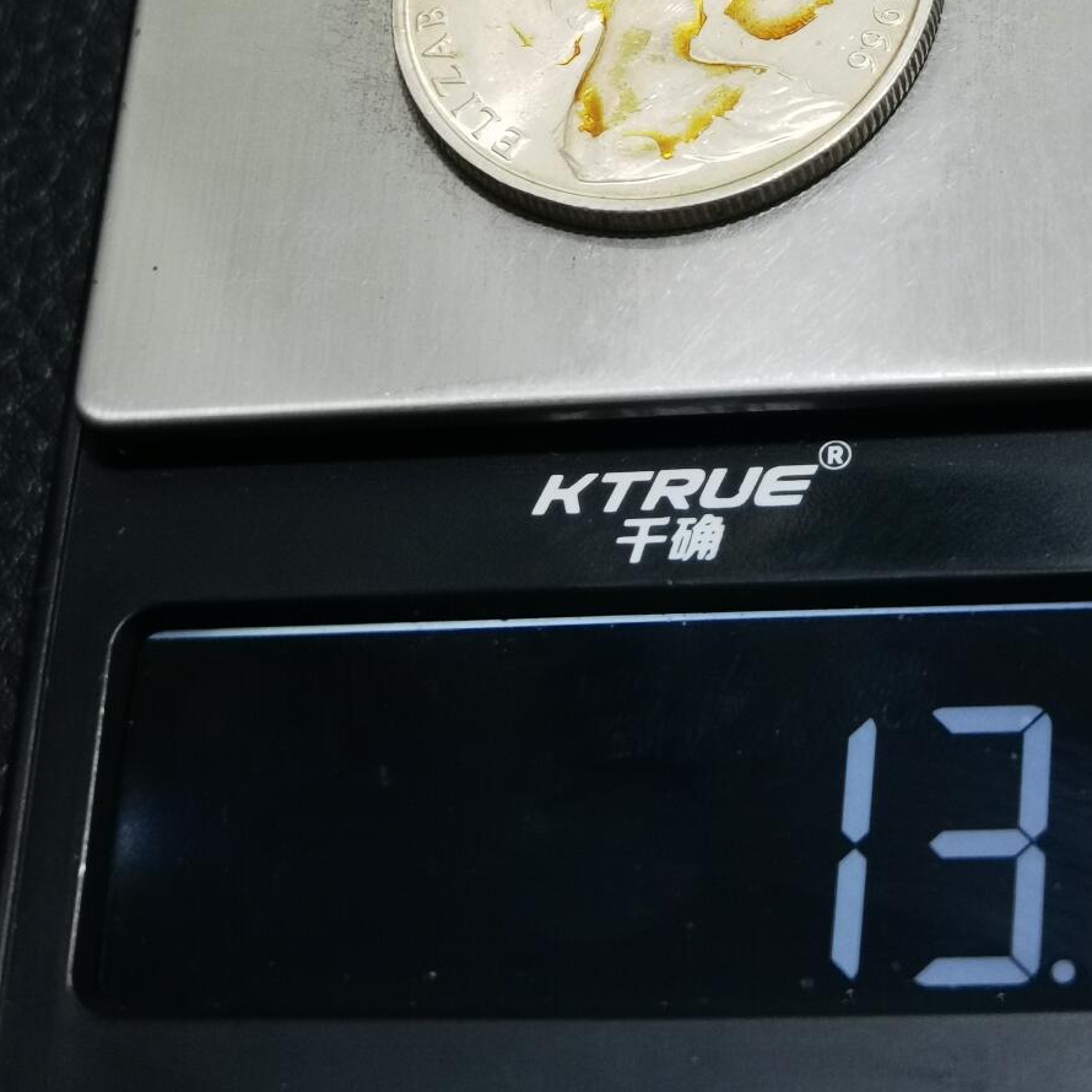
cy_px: -1
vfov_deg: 18.2
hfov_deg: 18.6
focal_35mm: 93
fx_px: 3319
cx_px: 696
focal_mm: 6.67
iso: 125
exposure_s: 1/100
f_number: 1.9
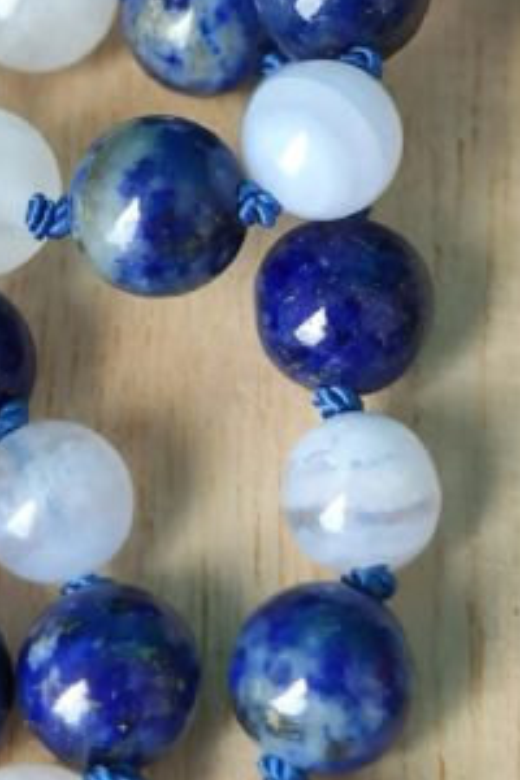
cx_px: 133
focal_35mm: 48
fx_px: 1040
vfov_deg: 39.0
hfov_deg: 27.7
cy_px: 124
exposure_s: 1/100
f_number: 1.75
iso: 185
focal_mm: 4.77
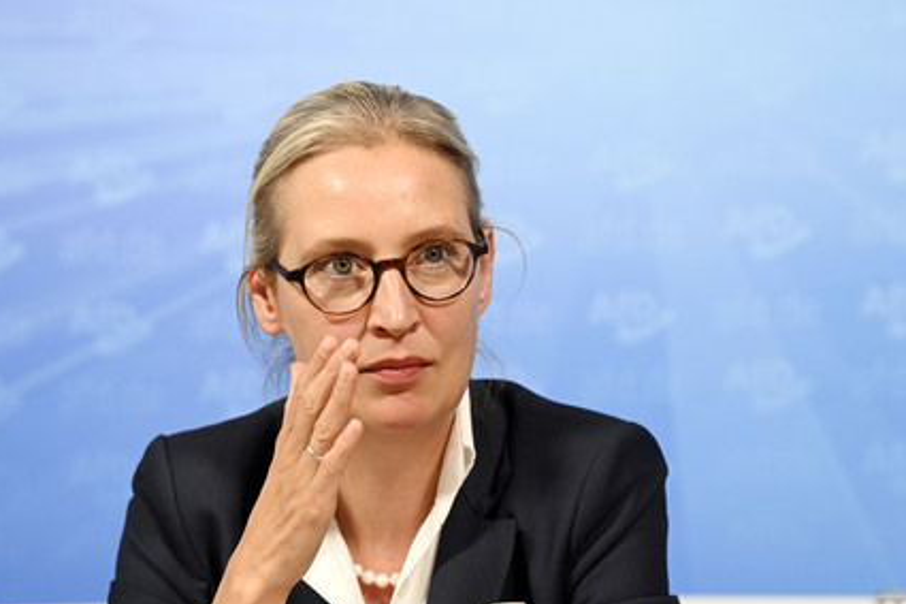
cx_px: 436
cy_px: 318
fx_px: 5333
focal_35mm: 212
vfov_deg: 6.5
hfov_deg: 9.7
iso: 3200
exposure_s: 1/640
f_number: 5.6
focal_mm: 200
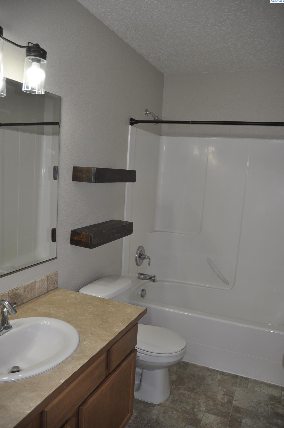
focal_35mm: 27
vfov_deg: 67.4
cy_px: 214
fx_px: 320
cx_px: 142
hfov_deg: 47.8
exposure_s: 1/200
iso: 320
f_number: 3.5
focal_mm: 18
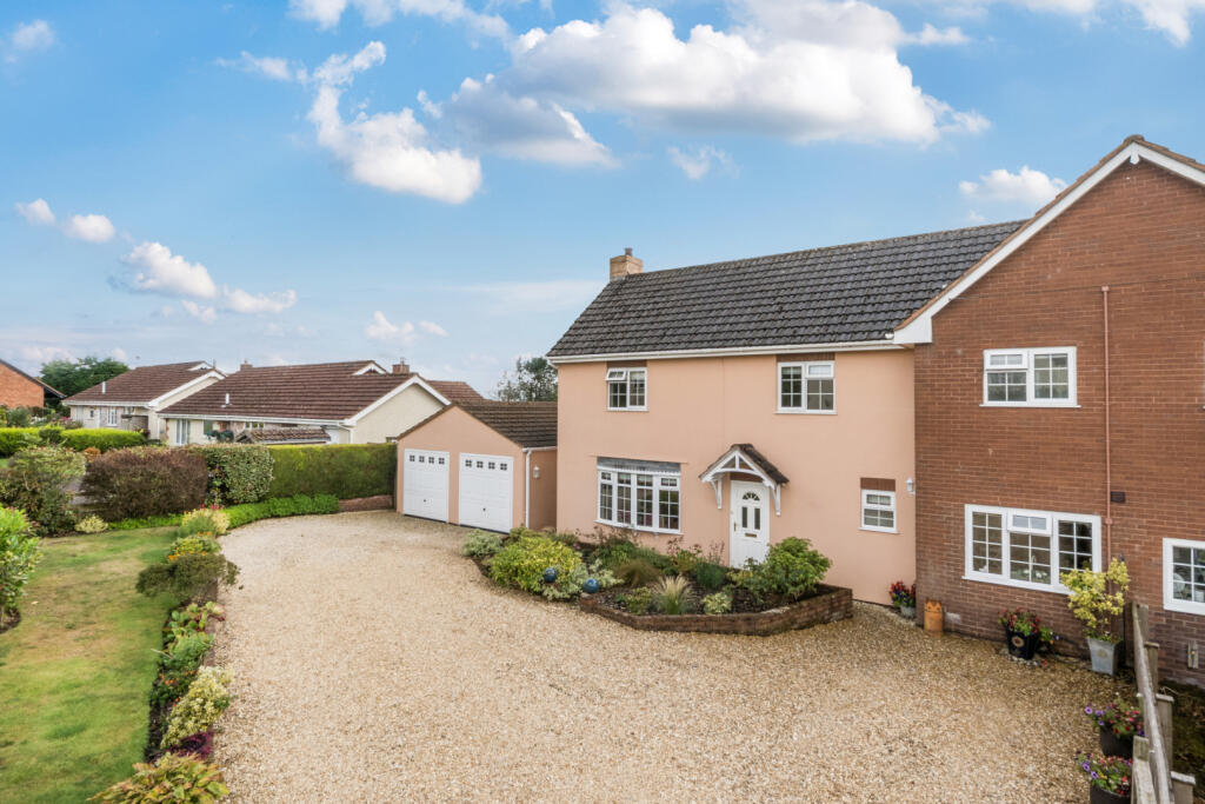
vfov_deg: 67.4
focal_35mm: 18
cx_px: 602
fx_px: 603
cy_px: 402
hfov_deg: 90.0
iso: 400
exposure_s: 1/100
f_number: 16
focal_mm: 12
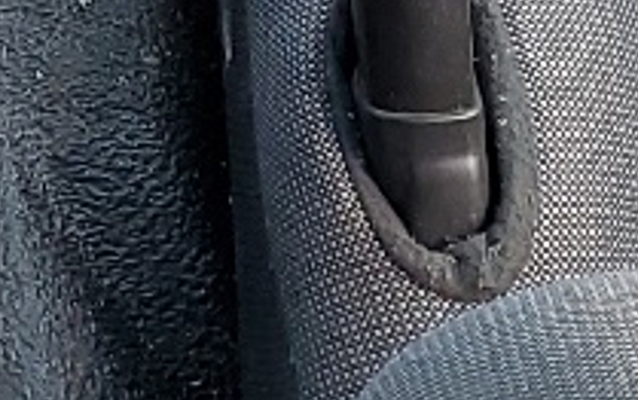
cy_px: -678
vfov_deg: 5.9
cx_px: -116
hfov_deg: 9.8
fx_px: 3672
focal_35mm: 211
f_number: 1.5
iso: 83
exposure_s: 1/120
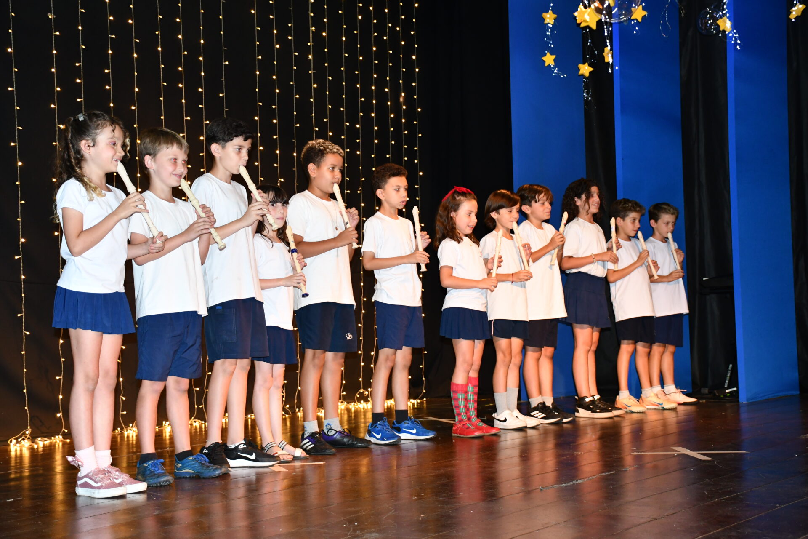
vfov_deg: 26.0
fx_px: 1167
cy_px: 270
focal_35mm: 52
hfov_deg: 38.2
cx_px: 404
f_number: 4.2
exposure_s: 1/60
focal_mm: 35
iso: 1400
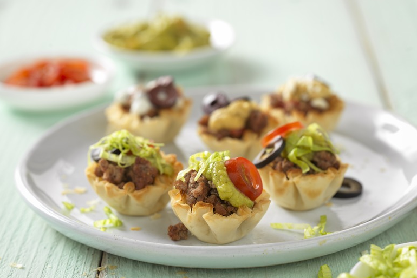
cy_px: 147
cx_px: 210
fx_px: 1147
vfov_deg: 13.8
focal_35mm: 99
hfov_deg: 20.6
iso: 100
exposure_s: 1/5
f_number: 7.1
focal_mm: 120
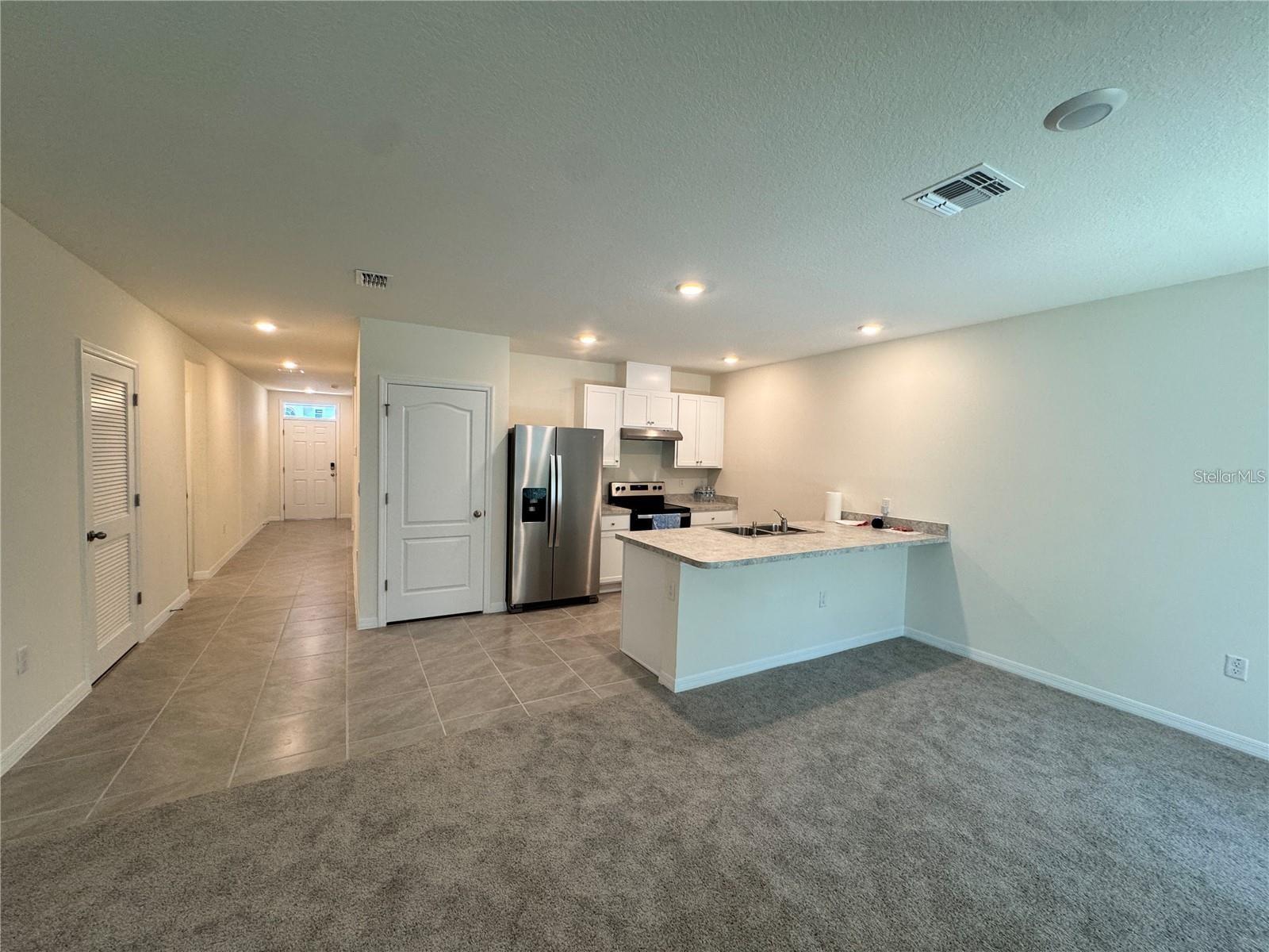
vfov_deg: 85.7
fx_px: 513
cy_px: 476
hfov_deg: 102.1
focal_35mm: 14
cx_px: 634
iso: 200
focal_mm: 2.22
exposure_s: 1/120
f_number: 2.2
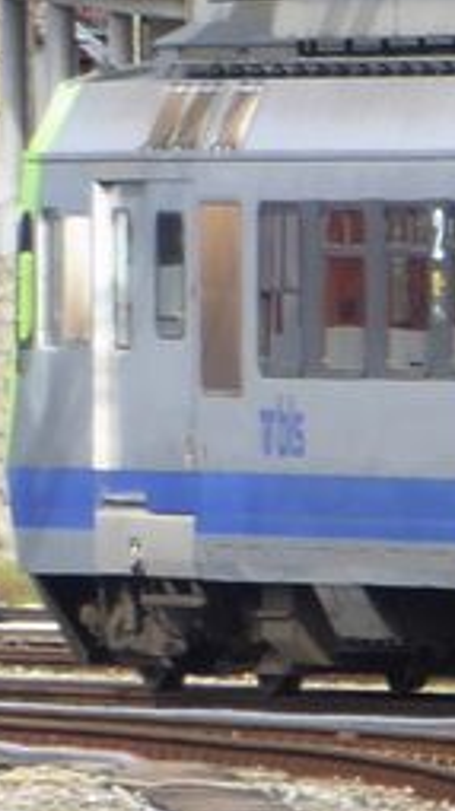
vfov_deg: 0.9
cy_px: 207
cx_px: 1429
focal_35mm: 2460
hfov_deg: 0.5
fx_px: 52886
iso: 100
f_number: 6
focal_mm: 77.3
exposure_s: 1/100
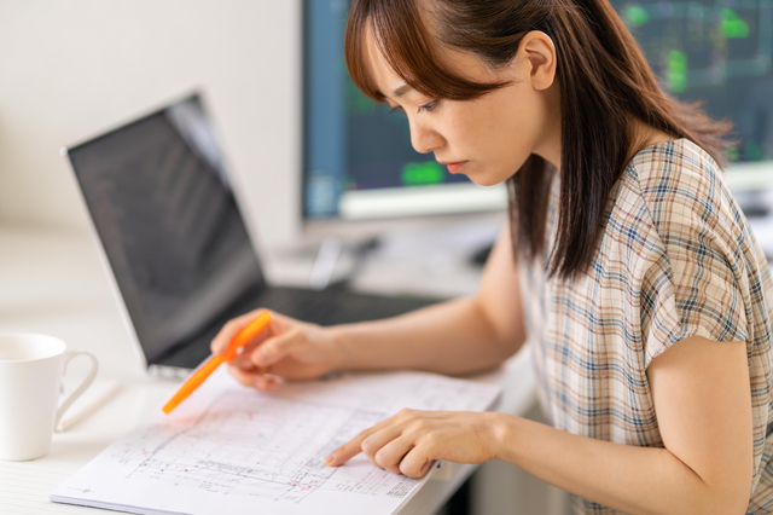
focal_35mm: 105
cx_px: 386
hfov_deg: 19.5
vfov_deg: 13.0
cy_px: 258
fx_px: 2253
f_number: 1.4
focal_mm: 105
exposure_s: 1/250
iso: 200
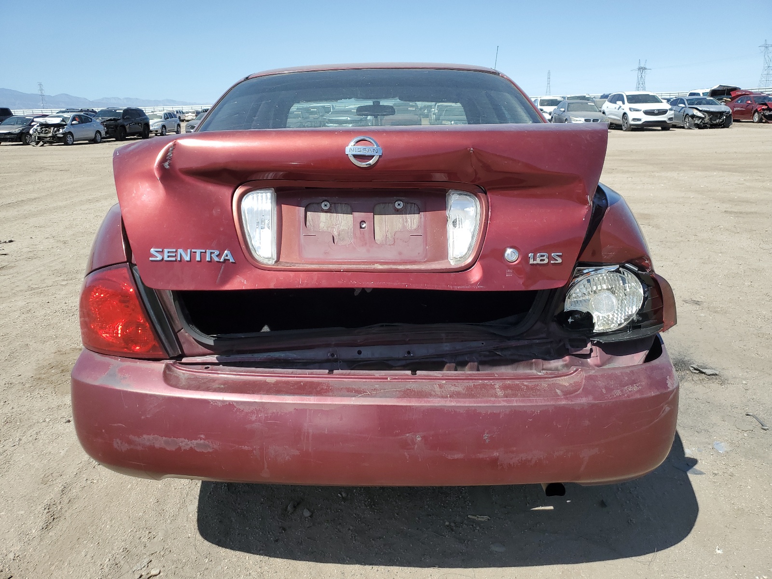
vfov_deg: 53.1
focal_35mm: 26
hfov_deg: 67.3
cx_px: 386
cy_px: 290
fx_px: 580
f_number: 1.5
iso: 50
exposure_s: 1/2500
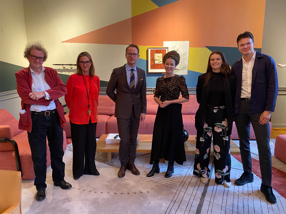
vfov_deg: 53.1
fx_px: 215
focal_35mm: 26
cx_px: 143
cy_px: 107
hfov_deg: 67.3
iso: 250
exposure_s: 1/50
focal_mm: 4.25
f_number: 1.8
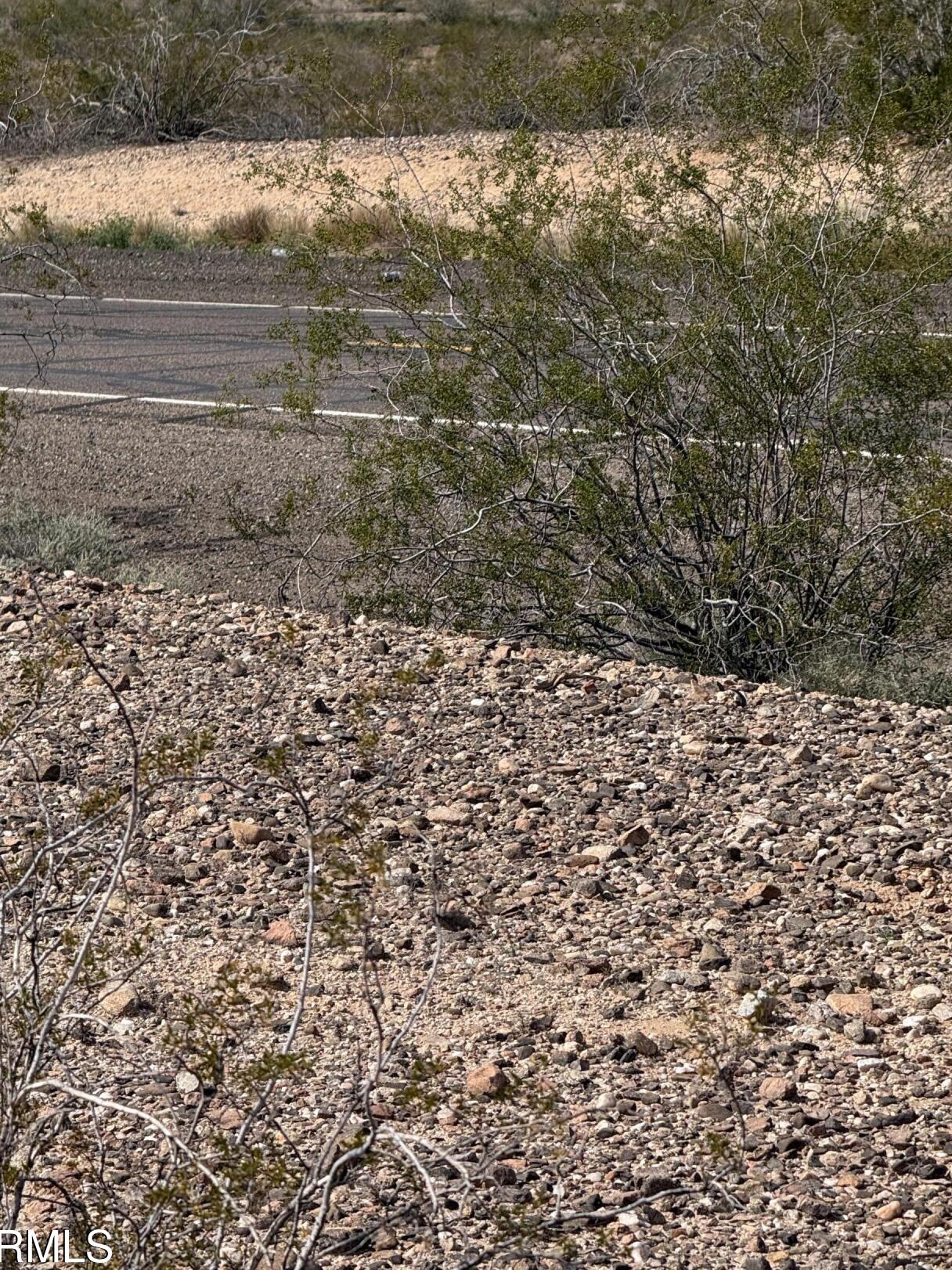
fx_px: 5428
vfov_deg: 13.3
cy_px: 536
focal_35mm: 148
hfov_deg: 10.0
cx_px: 437
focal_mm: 15.66
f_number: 2.8
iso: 64
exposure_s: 1/1969
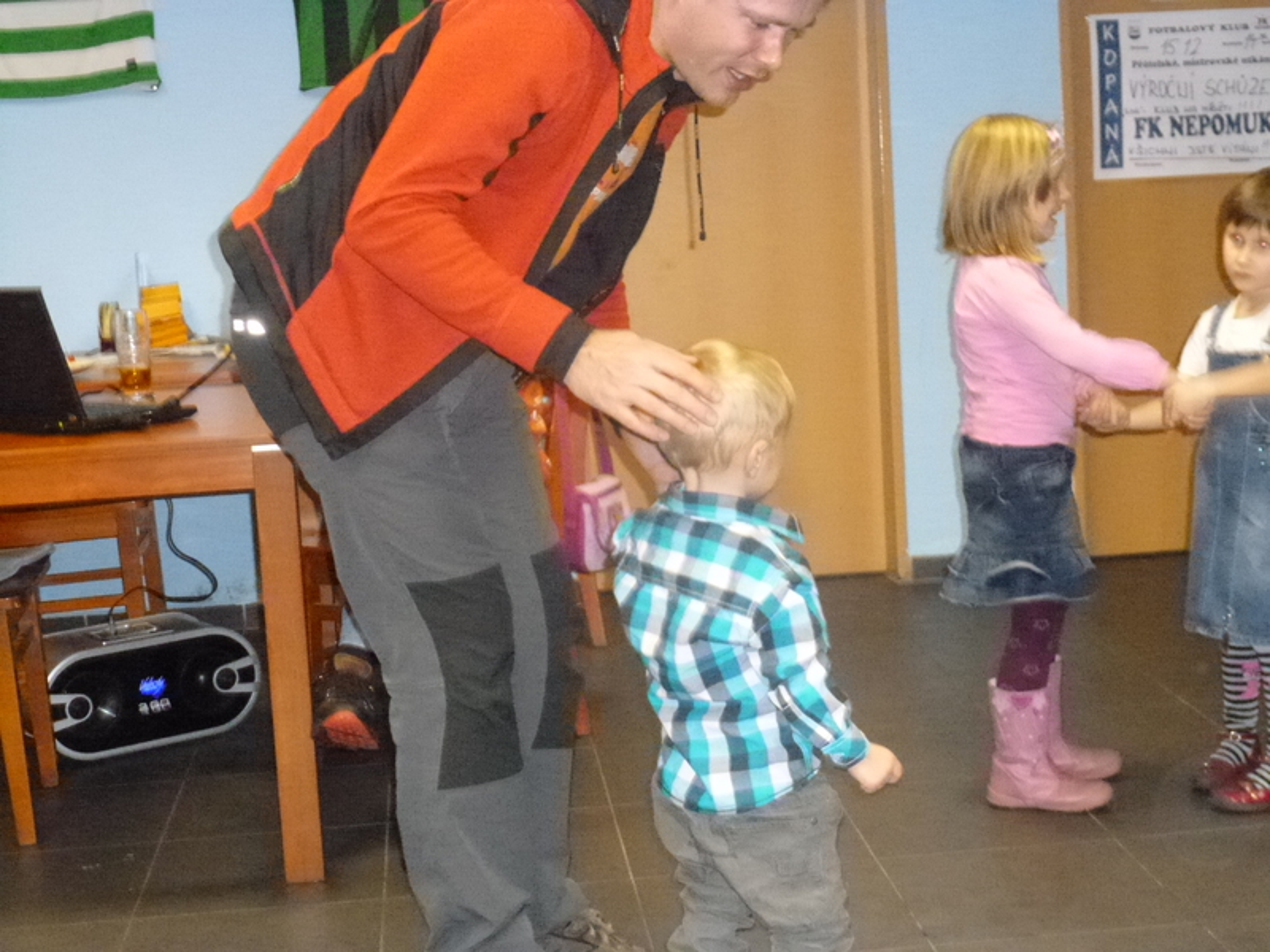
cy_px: 476
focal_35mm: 55
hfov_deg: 34.9
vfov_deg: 26.6
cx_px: 635
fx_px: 2018
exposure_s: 1/60
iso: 1600
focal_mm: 9.9
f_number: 4.2
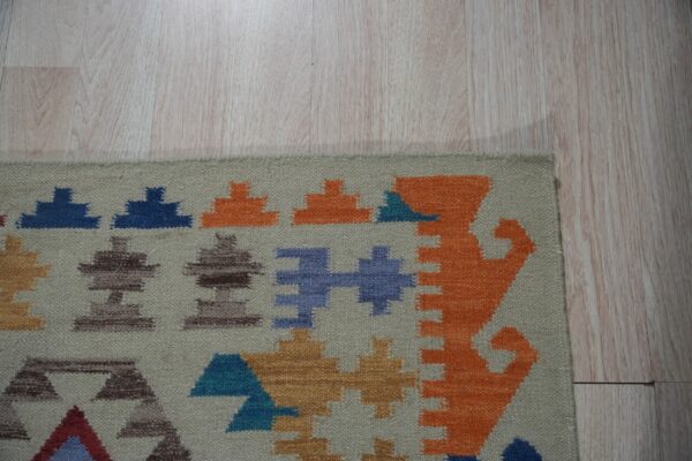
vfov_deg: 37.5
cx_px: 346
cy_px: 230
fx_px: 680
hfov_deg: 53.9
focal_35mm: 35
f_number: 4
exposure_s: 1/160
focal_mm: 35.4
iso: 250
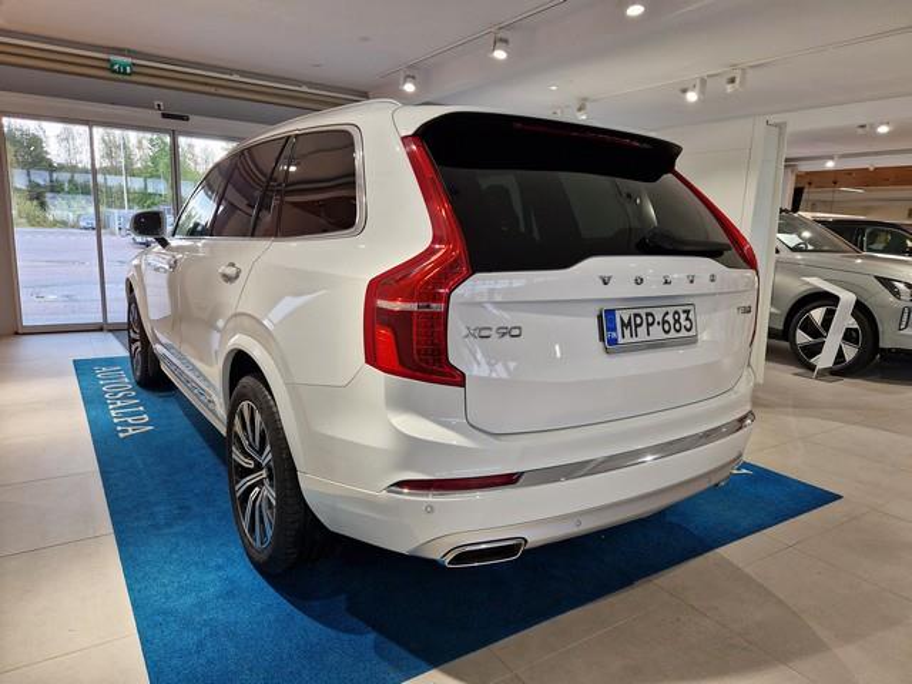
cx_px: 456
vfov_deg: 58.9
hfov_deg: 73.9
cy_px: 342
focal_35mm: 23
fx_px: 606
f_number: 1.8
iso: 80
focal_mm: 5.4
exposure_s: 1/180
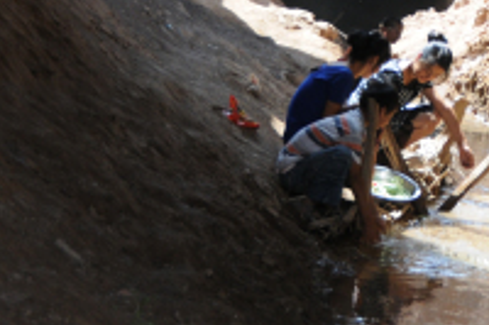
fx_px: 2076
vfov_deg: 8.9
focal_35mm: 153
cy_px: 59
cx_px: 521
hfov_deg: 13.2
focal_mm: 34
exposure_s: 1/400
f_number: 4.5
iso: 400
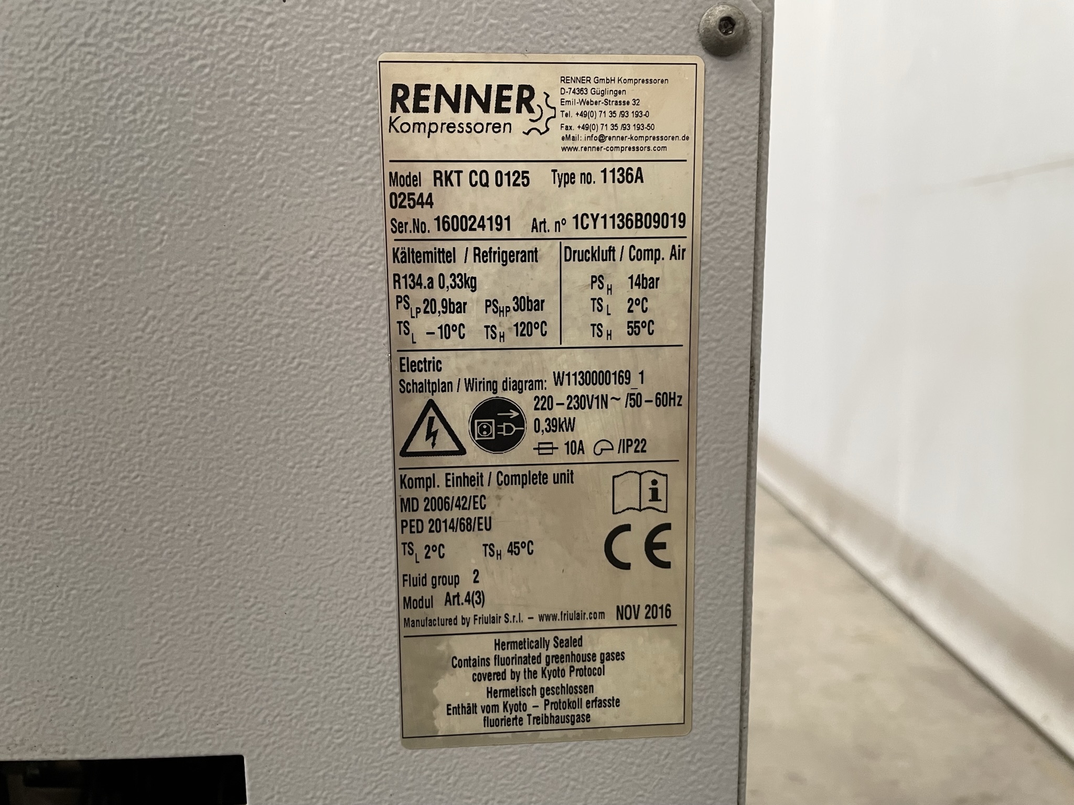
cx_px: 537
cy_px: 402
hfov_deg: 67.3
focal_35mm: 26
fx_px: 807
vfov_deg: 53.1
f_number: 1.6
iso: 125
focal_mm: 4.2
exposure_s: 1/79
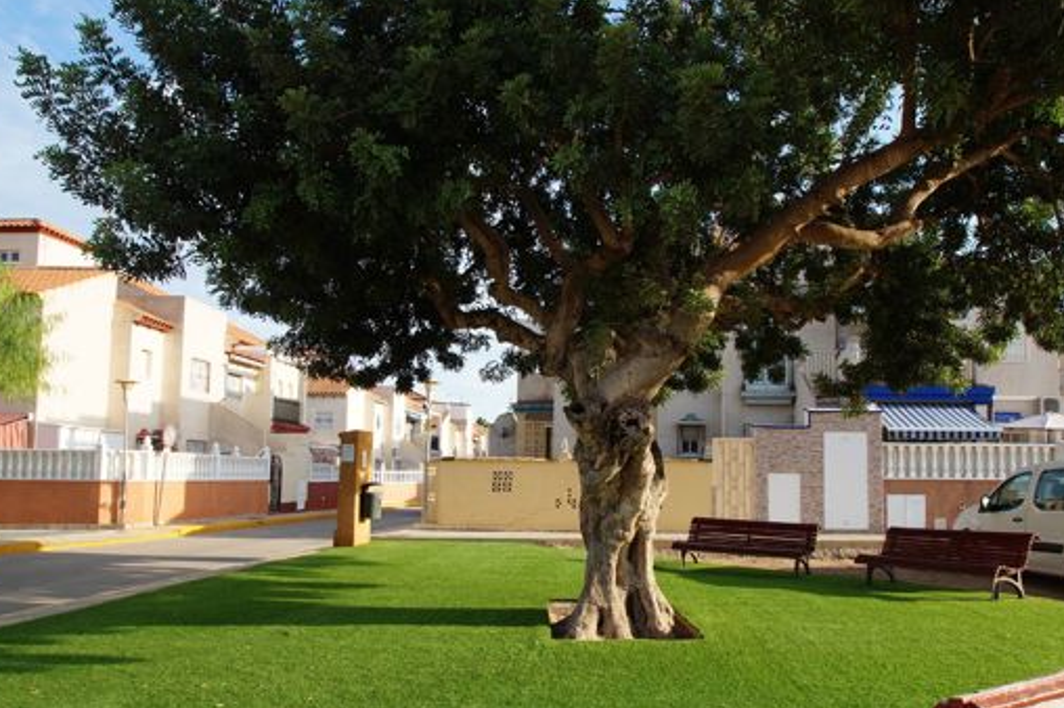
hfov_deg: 71.4
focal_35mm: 25
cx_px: 573
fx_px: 738
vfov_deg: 50.8
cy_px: 436
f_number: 8
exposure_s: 1/125
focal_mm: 12
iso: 100
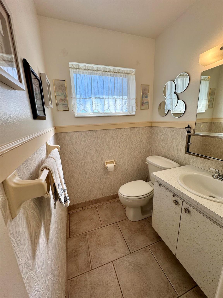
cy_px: 149
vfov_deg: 102.1
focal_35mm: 14
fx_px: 120
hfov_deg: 85.7
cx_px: 112
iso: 40
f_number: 2.2
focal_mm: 2.22
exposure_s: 1/171
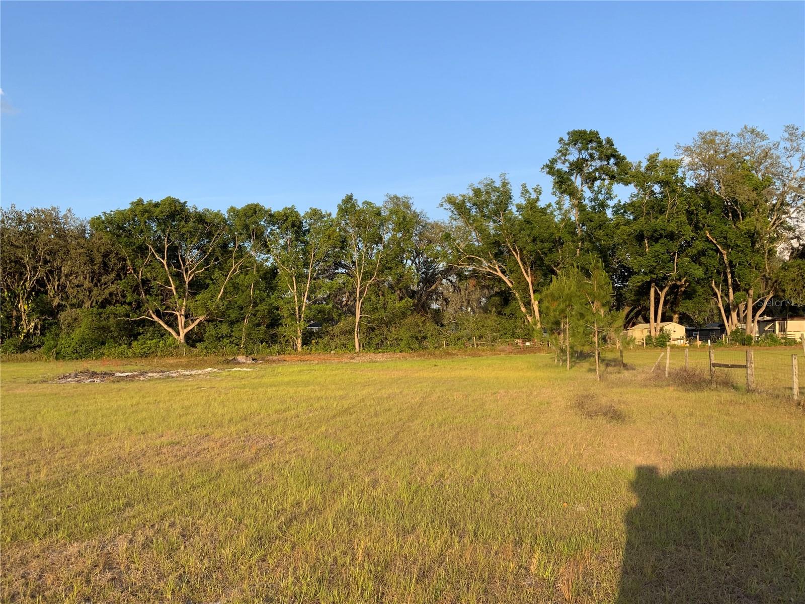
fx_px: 674
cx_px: 402
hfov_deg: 61.7
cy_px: 302
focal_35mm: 29
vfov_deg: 48.2
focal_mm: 3
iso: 16
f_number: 1.8
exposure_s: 1/719
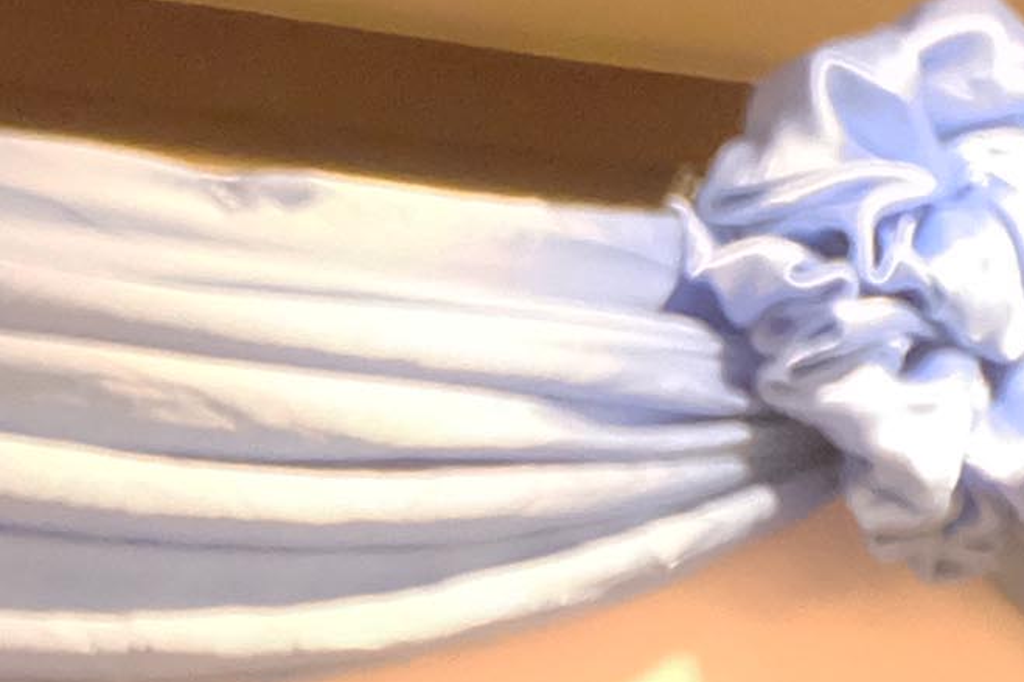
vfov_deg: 4.1
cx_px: -684
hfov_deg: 6.2
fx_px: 9298
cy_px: 2085
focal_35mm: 327
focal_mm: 29.5
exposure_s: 1/30
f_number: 4.7
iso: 6400
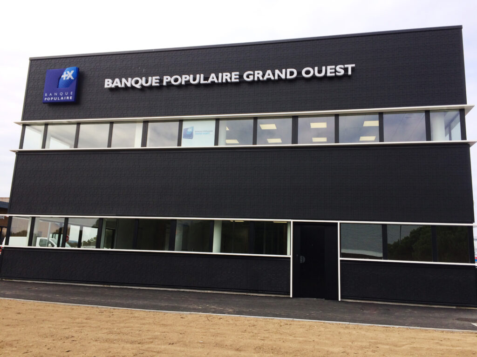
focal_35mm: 29
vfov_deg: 48.2
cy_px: 178
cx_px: 238
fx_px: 400
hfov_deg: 61.7
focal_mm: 4.15
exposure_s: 1/892
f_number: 2.2
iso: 32
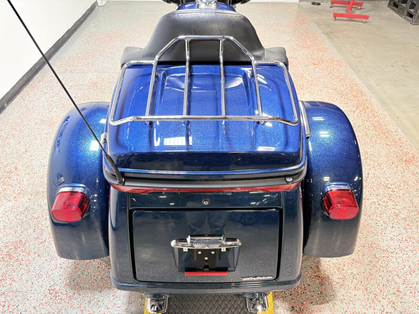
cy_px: 157
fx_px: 315
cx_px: 210
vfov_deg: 53.1
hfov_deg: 67.3
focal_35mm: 26
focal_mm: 5.96
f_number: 1.6
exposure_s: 1/60
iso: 64
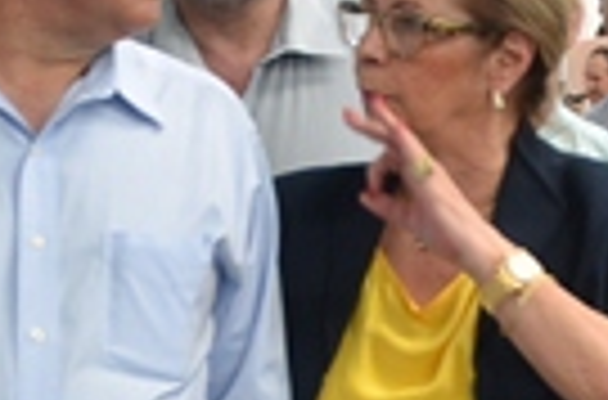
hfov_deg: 9.6
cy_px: 656
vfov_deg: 6.3
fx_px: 3602
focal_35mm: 214
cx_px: 477
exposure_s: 1/60
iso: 500
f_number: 4
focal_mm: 24
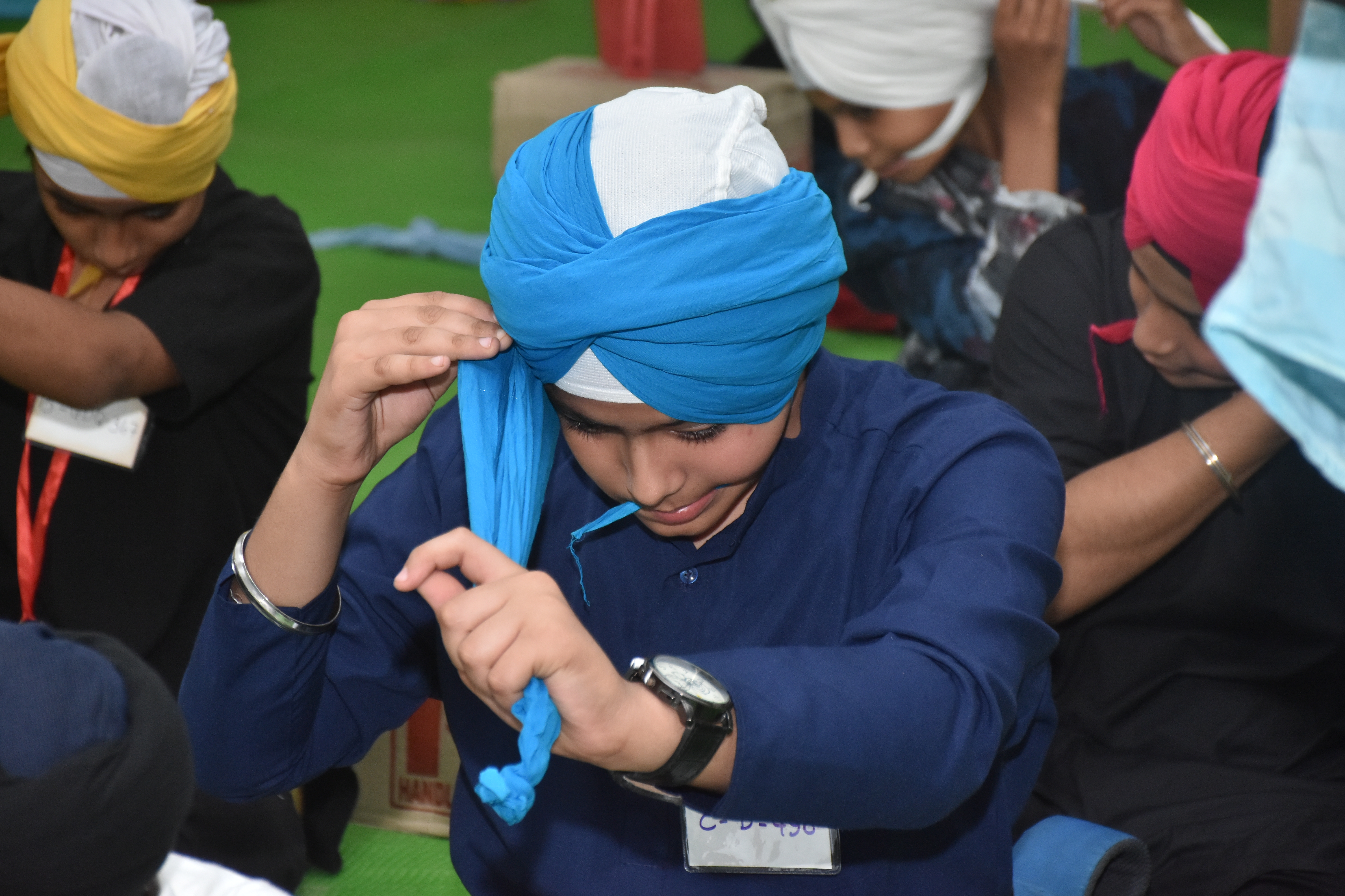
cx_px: 672
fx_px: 5043
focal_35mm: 135
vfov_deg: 10.2
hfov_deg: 15.2
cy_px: 448
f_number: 5.6
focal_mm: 90
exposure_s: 1/125
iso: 1250
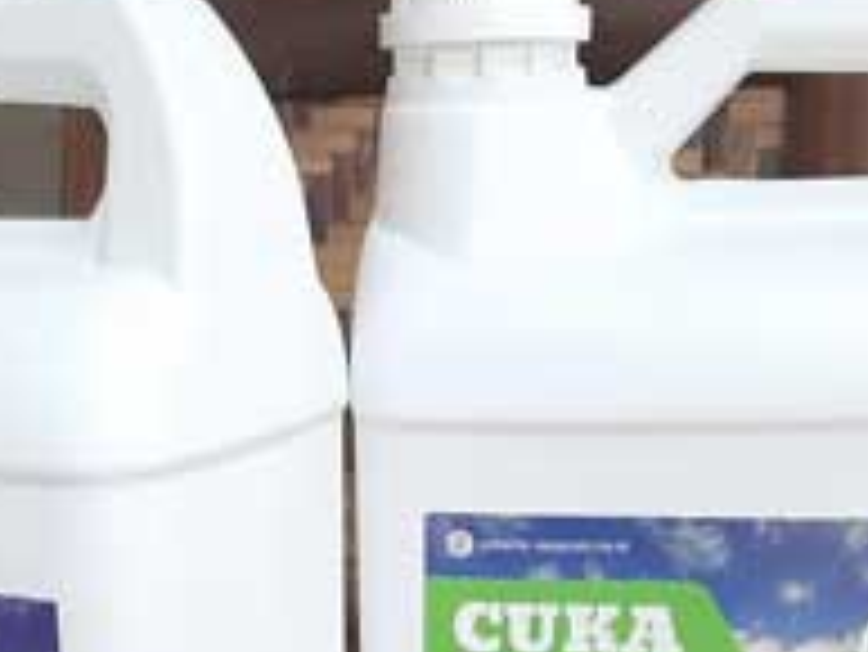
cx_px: 256
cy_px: 670
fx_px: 1681
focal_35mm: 67
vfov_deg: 21.1
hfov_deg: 28.7
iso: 500
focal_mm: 3.93
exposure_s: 1/20
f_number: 1.7
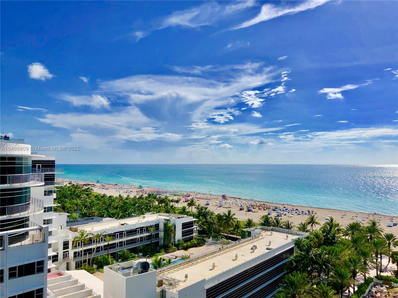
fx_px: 322
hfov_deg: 63.4
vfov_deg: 49.7
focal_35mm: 28
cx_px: 199
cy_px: 149
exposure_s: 1/6098
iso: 25
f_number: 1.8
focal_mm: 4
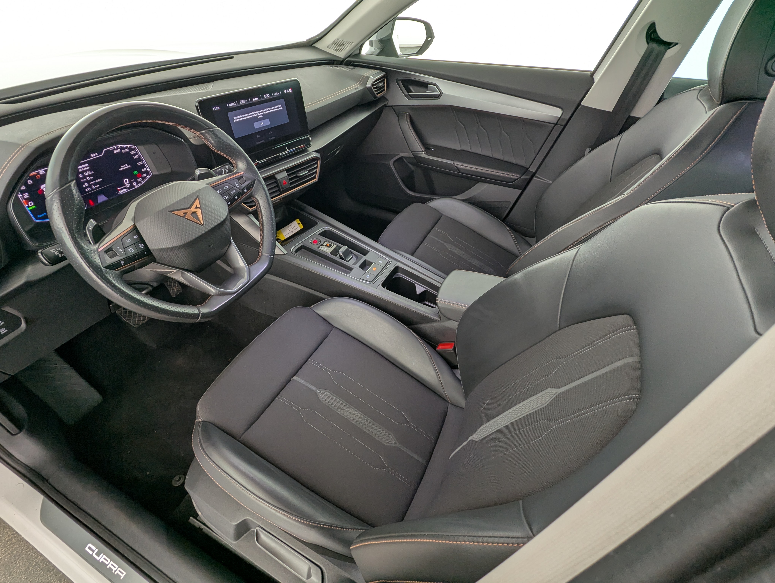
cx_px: 388
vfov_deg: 78.2
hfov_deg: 94.4
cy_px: 292
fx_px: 359
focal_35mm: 16
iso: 79
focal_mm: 2.35
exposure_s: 1/37.3
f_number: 2.2
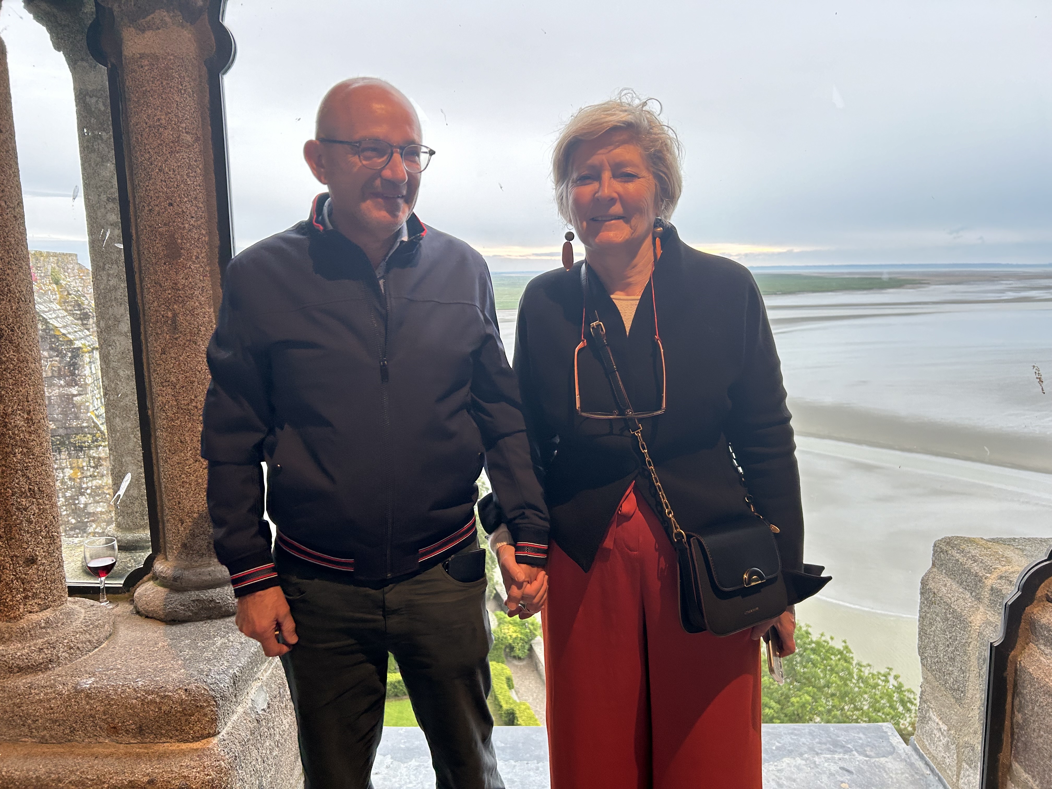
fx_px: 790
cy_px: 394
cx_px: 526
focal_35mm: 26
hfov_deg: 67.3
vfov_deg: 53.1
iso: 100
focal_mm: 5.7
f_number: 1.5
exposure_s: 1/100
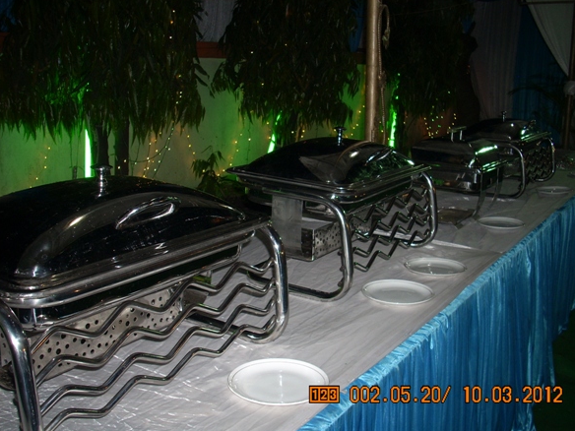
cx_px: 292
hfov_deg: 49.0
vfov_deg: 37.7
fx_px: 631
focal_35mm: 38
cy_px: 218
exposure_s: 1/60
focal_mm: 6.2
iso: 64
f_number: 2.8
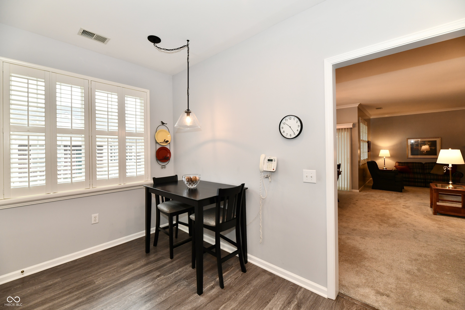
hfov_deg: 104.3
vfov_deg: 81.2
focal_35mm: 14
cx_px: 232
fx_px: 181
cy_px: 155
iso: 640
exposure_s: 1/60
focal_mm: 14
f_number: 6.3
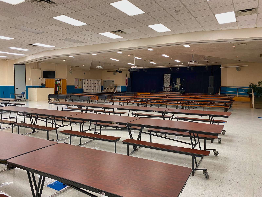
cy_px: 98
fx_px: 197
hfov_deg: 67.3
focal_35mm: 26
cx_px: 131
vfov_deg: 53.1
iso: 80
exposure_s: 1/60
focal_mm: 4.25
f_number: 1.8
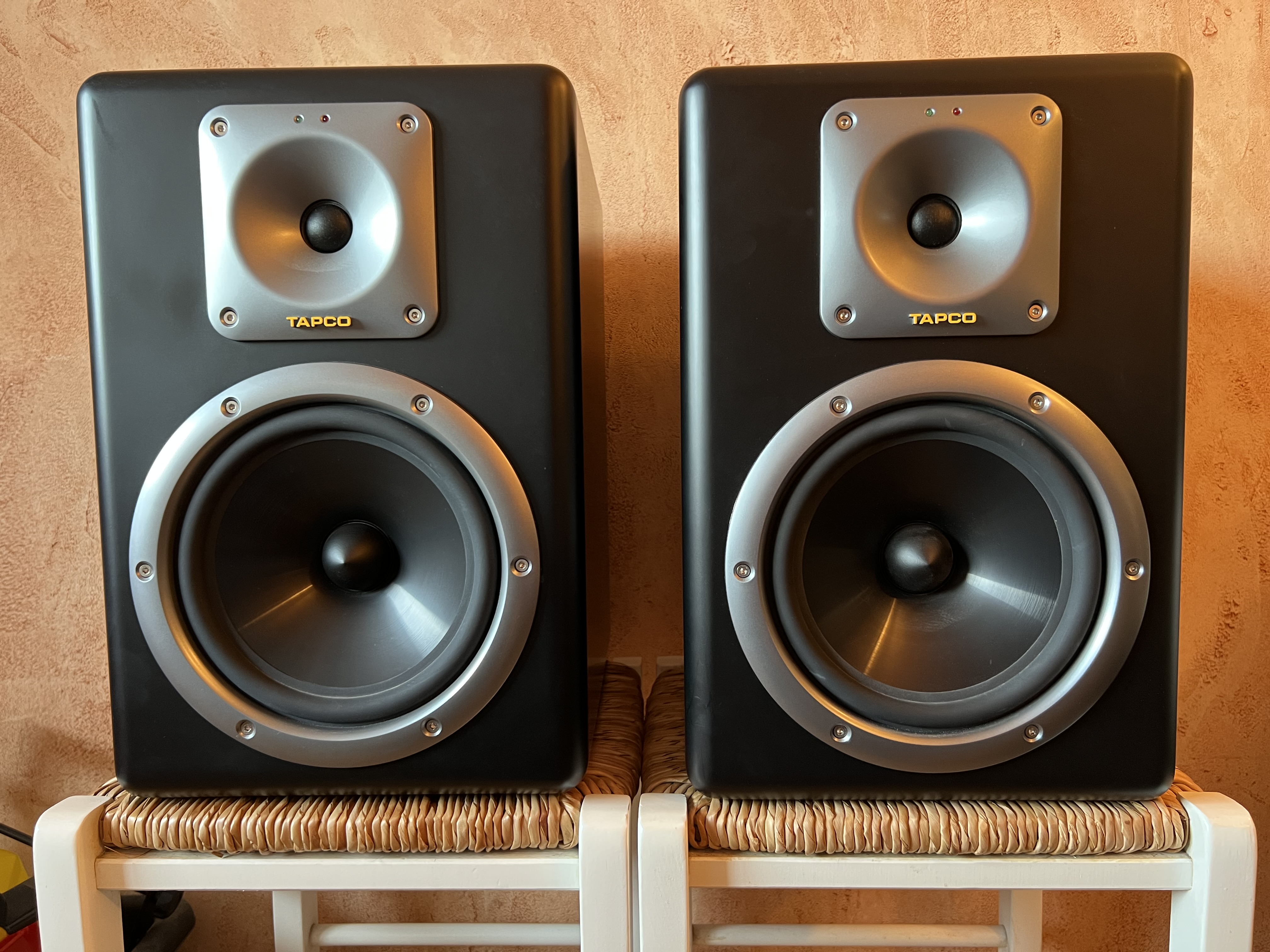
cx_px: 635
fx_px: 954
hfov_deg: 67.3
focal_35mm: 26
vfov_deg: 53.1
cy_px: 476
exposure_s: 1/50
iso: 400
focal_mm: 5.7
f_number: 1.5
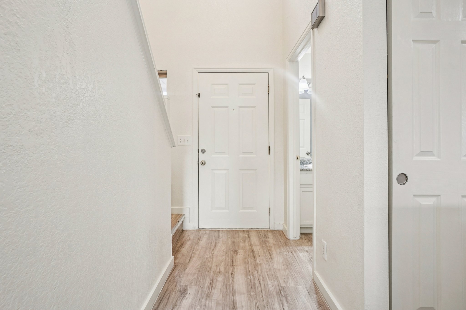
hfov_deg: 90.0
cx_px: 233
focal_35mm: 18
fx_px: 233
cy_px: 155
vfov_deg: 67.4
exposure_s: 1/10
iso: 400
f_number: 8
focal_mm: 12
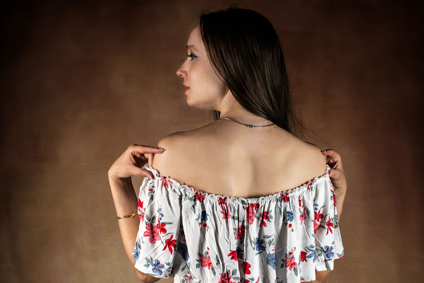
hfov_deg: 26.0
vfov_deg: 17.5
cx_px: 212
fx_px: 919
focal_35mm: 78
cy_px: 142
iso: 8000
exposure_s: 1/250
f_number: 7.1
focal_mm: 52
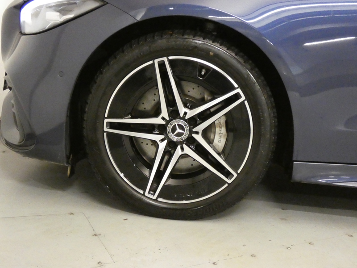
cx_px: 178
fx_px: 547
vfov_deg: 27.5
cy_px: 134
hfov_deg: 36.2
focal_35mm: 53
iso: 3200
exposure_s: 1/60
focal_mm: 9.5
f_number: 3.9
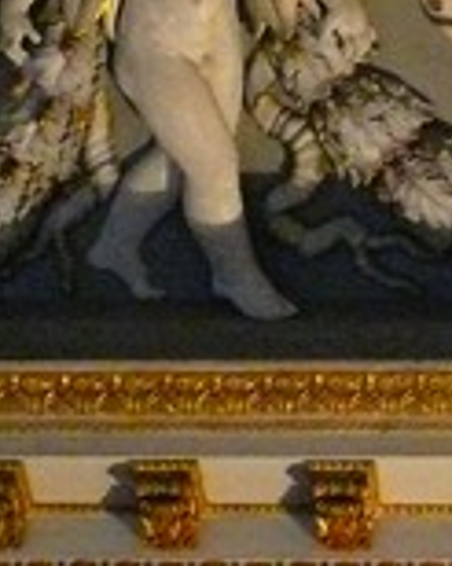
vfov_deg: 6.8
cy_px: -327
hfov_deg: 5.5
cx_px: 691
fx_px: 4687
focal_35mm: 280
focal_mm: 12.5
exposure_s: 1/13
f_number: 3.2
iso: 800
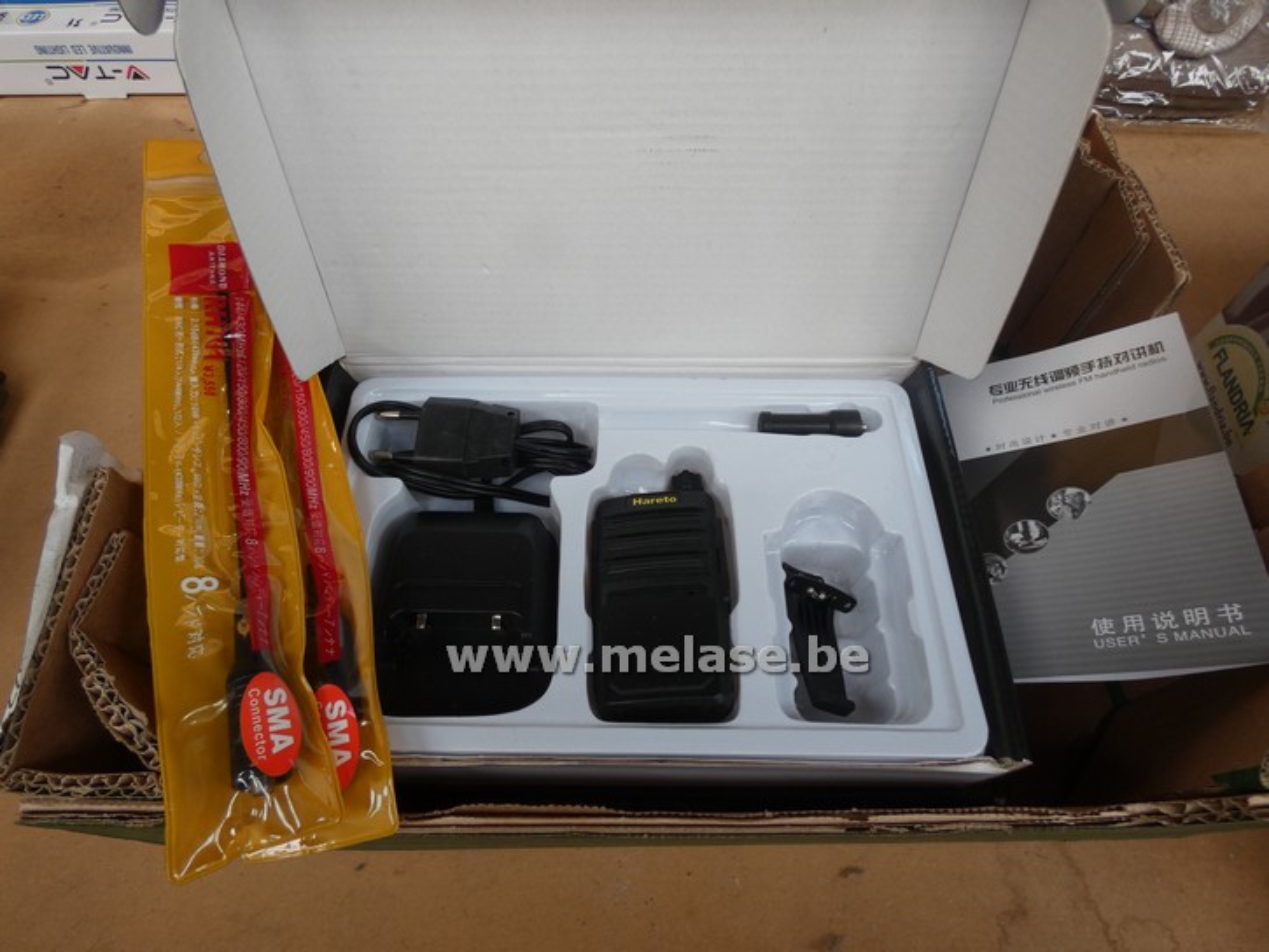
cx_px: 634
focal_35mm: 20
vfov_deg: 66.0
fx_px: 733
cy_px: 476
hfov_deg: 81.7
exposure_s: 1/60
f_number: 2.8
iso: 100
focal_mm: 3.6
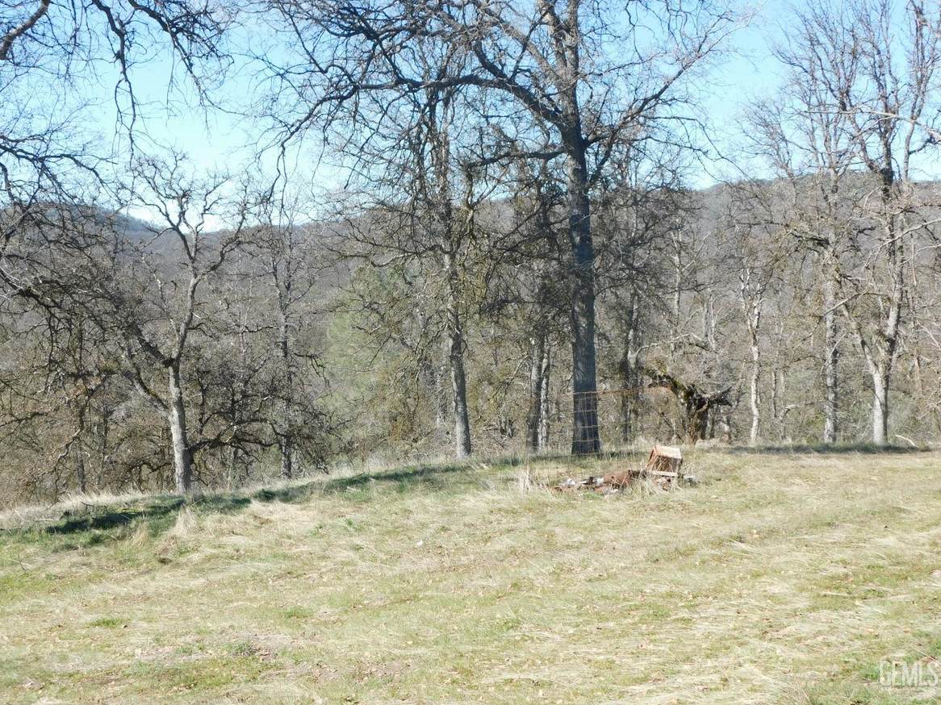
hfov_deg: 34.3
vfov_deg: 26.1
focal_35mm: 56
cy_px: 321
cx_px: 426
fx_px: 1522
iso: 125
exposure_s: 1/500
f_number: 3.8
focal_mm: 9
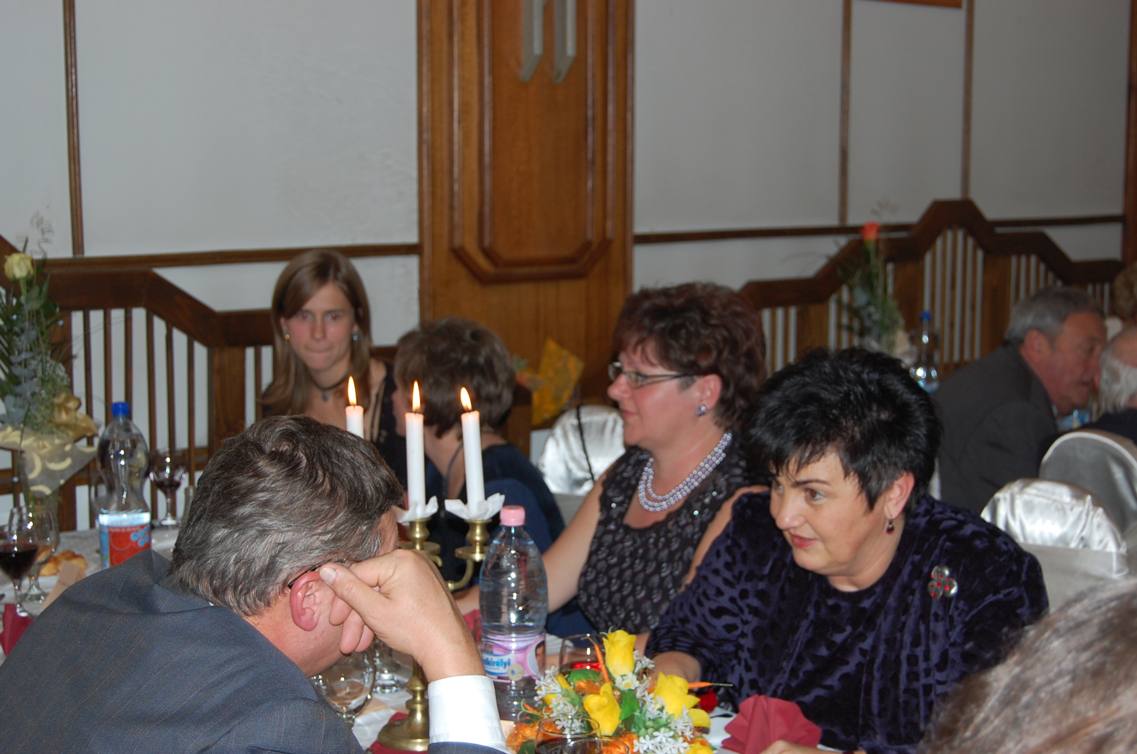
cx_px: 568
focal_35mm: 57
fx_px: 1797
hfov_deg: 35.1
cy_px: 377
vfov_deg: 23.7
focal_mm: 38
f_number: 4.8
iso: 400
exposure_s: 1/60
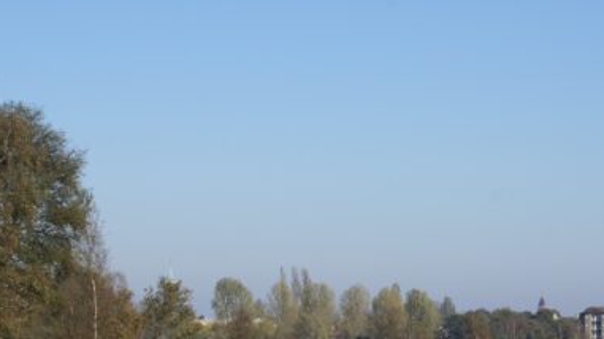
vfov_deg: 9.8
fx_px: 1985
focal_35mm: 124
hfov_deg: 17.2
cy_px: 201
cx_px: 419
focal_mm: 50
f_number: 13
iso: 100
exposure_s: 1/125
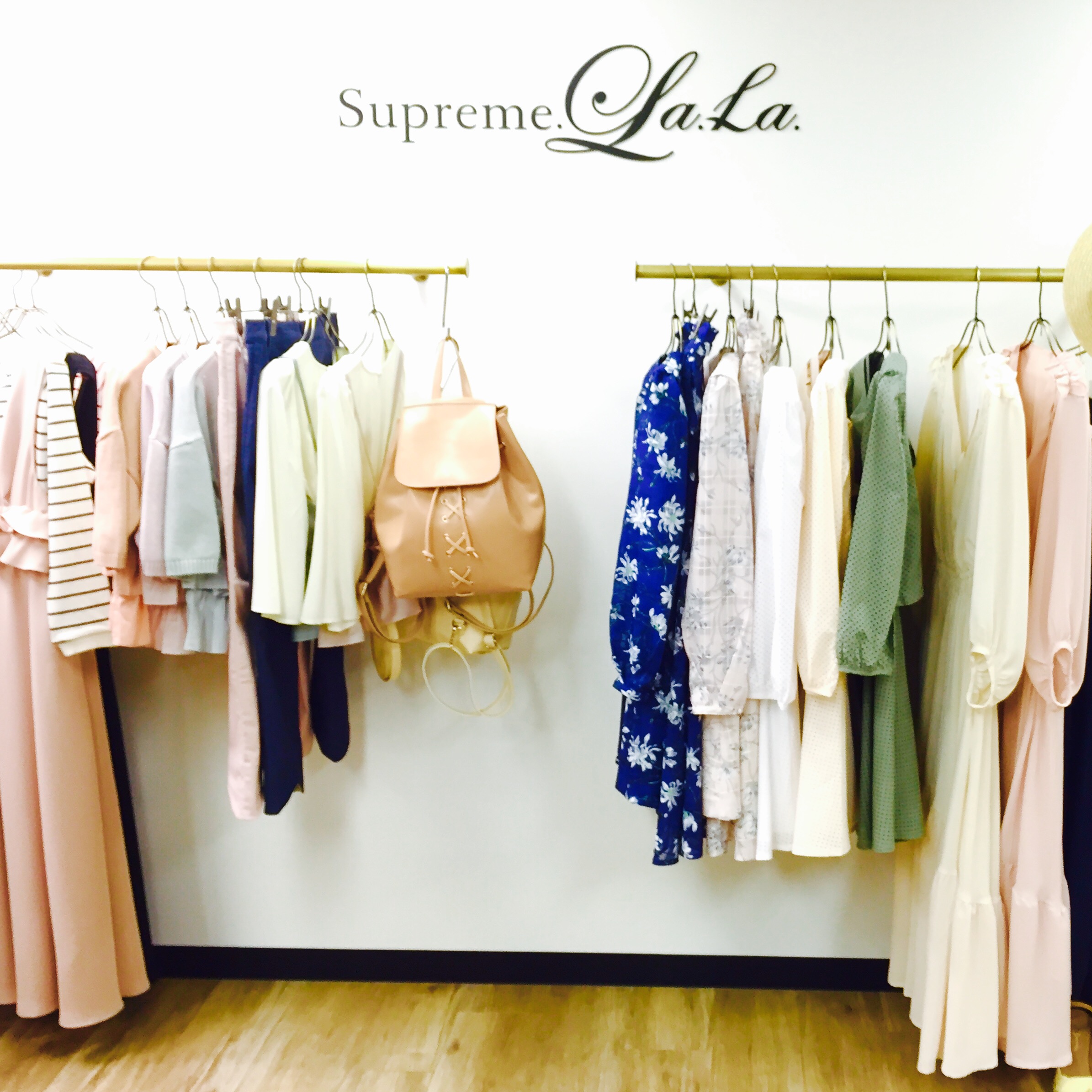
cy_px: 537
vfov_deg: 47.2
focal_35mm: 35
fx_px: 1249
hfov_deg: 46.7
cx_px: 702
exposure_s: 1/33
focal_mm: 4.15
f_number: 2.2
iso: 80
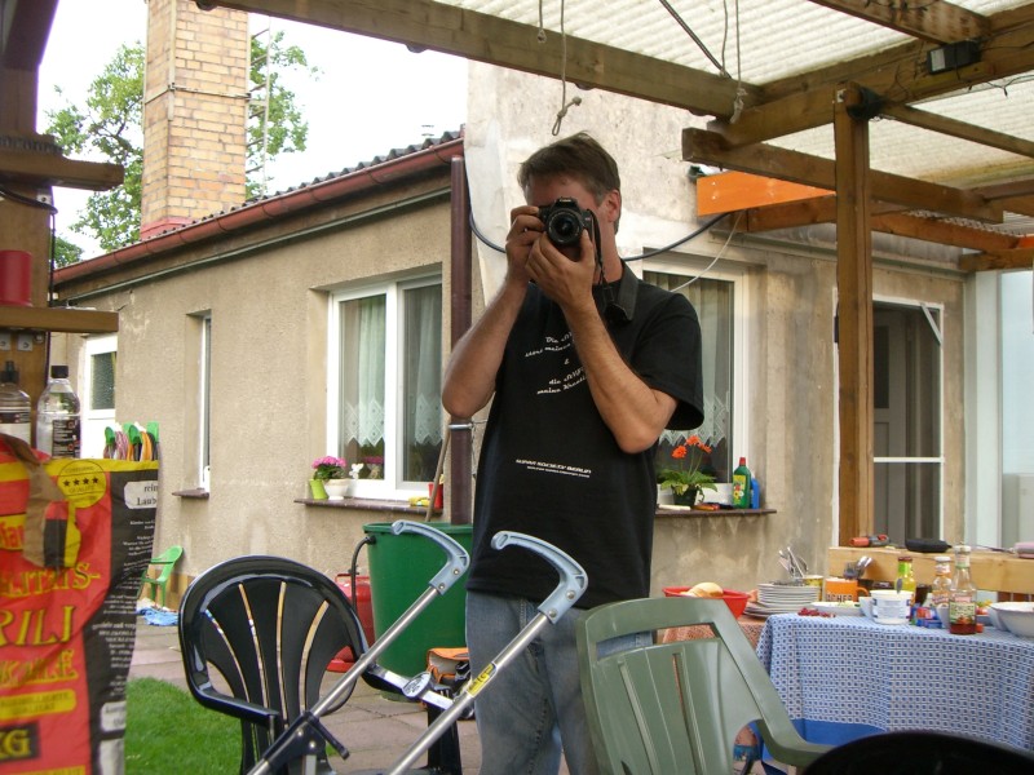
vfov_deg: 30.9
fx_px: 1404
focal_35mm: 47
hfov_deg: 40.4
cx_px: 517
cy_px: 388
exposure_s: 1/100
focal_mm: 7.6
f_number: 3
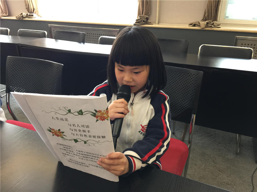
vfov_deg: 48.2
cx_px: 128
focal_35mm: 29
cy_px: 96
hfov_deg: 61.7
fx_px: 215
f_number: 2.2
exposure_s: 1/17
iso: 50
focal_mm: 4.15
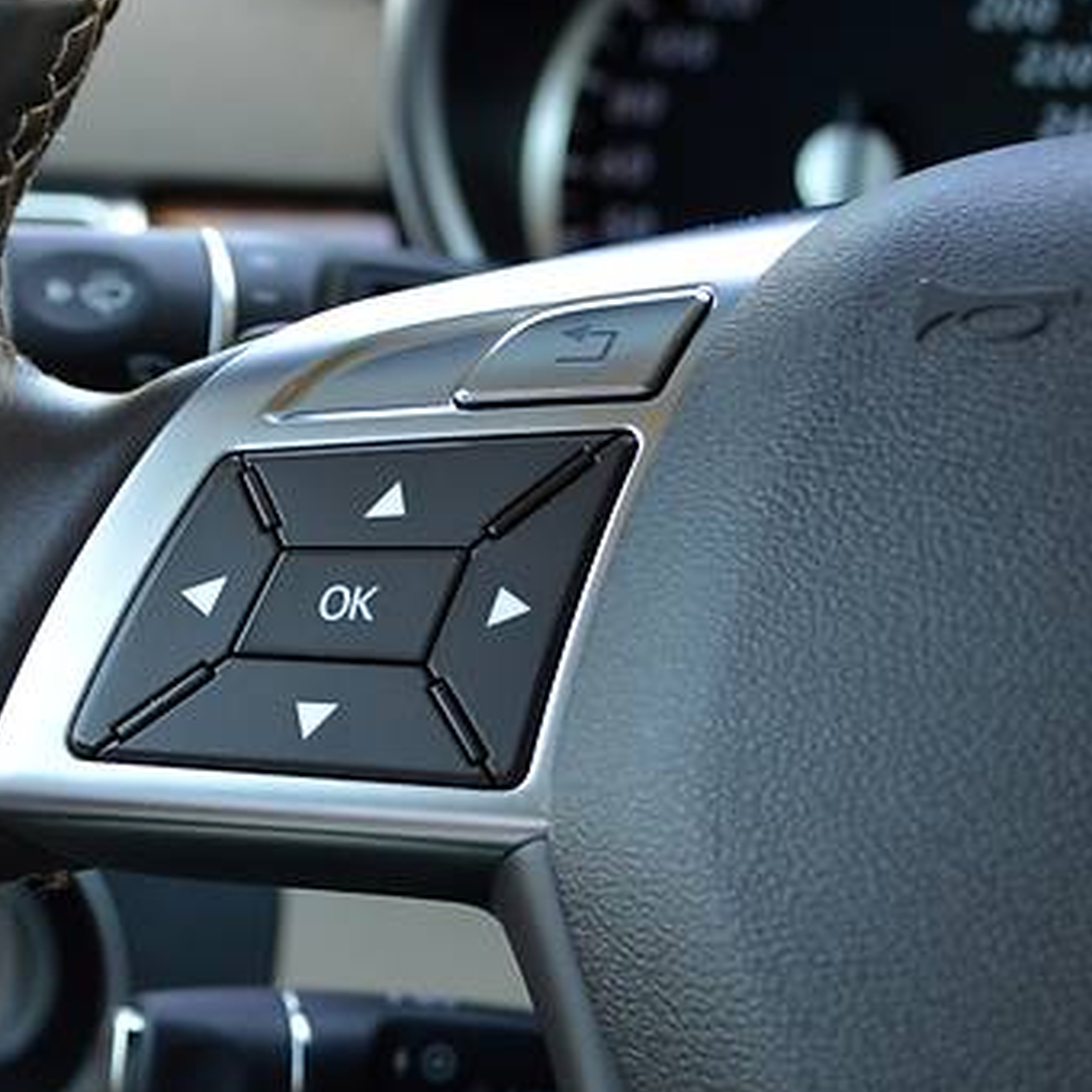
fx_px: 3426
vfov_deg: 18.1
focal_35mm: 96
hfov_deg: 17.8
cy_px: 649
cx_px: 119
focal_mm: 32
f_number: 4.8
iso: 400
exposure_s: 1/100
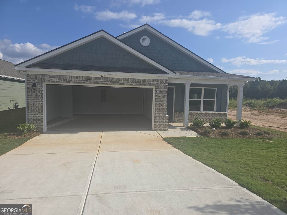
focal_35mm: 23
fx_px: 191
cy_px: 108
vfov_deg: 58.9
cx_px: 144
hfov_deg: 73.9
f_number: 1.7
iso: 12
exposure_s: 1/1129
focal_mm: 6.3
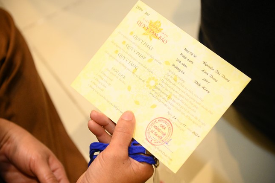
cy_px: 92
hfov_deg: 16.9
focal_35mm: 121
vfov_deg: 11.3
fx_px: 924
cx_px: 138
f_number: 4
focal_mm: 120
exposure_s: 1/160
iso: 8000
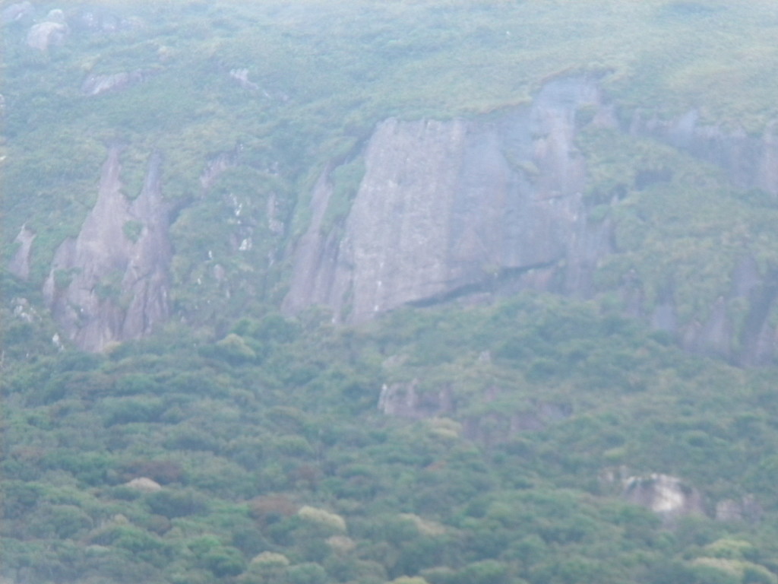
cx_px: 389
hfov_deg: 7.1
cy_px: 292
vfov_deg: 5.3
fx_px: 6248
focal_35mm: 278
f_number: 5.4
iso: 400
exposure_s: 1/38.7
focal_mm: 50.4
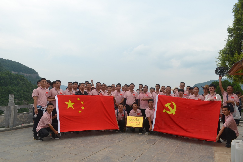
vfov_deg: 47.9
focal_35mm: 27
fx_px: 182
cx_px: 122
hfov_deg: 67.4
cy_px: 81
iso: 100
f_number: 8
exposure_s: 1/200
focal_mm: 18
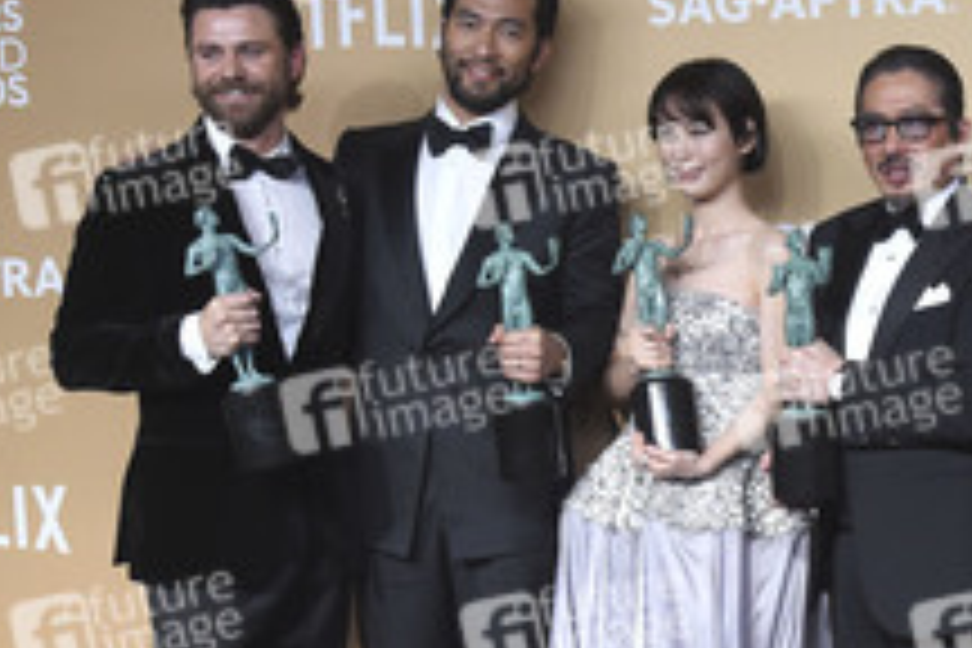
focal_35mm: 79
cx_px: 904
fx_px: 2133
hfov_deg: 24.8
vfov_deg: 17.1
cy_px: 513
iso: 2500
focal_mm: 38
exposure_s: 1/250
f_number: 7.1
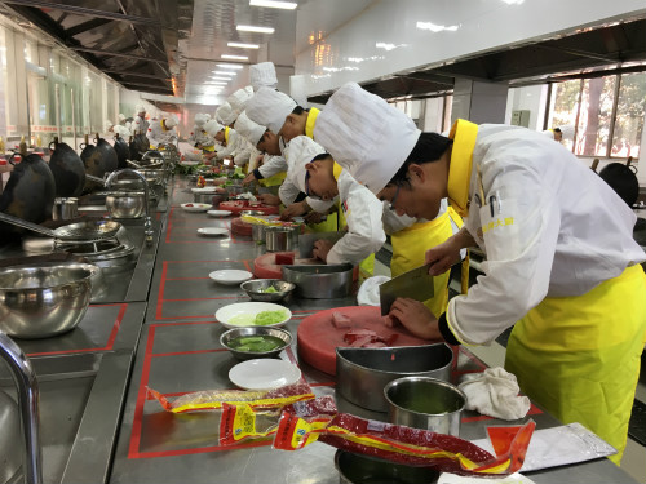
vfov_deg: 48.2
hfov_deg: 61.7
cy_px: 242
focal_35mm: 29
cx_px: 323
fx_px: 541
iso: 40
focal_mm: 4.15
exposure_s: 1/33
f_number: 2.2
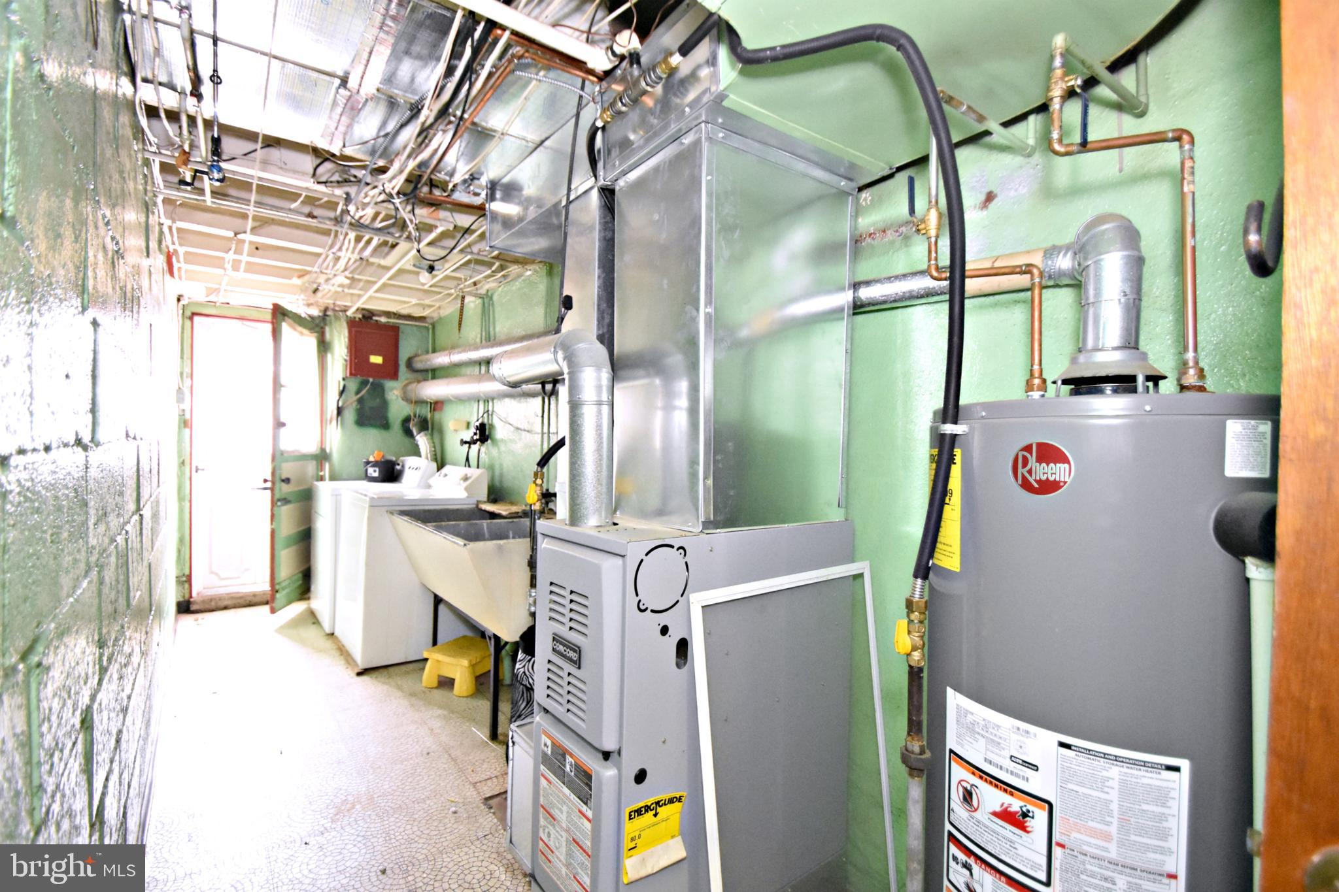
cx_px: 670
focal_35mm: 15
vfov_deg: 77.3
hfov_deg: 100.4
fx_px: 558
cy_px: 446
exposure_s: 1/60
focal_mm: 10
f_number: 4
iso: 4500
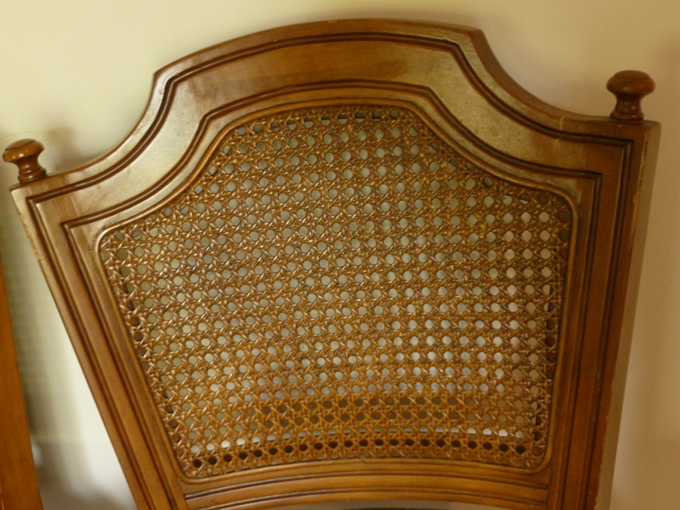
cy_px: 255
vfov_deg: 39.7
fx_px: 707
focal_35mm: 36
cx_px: 340
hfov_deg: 51.4
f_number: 3.6
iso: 400
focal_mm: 6.5
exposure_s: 1/8
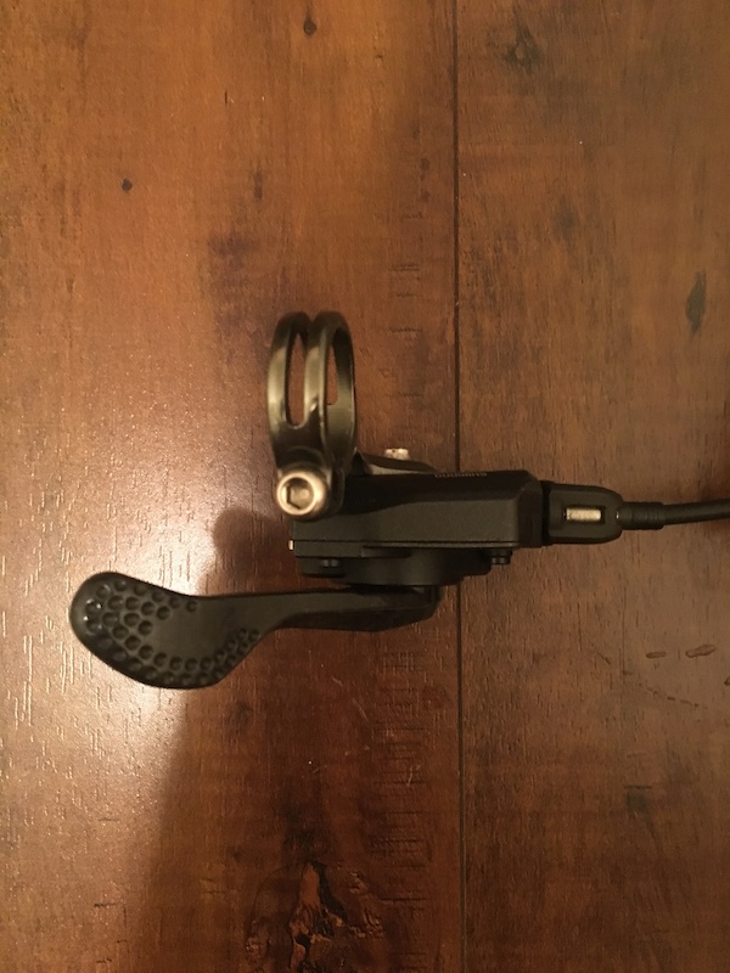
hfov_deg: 48.2
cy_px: 486
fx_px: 815
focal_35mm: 29
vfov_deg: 61.7
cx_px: 365
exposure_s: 1/15
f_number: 2.2
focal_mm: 4.15
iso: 500
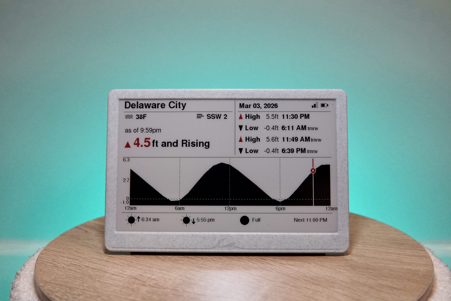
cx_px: 226
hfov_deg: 43.6
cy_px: 150
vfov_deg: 29.9
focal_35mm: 45
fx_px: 564
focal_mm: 30
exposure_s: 1/160
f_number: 4
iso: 1600
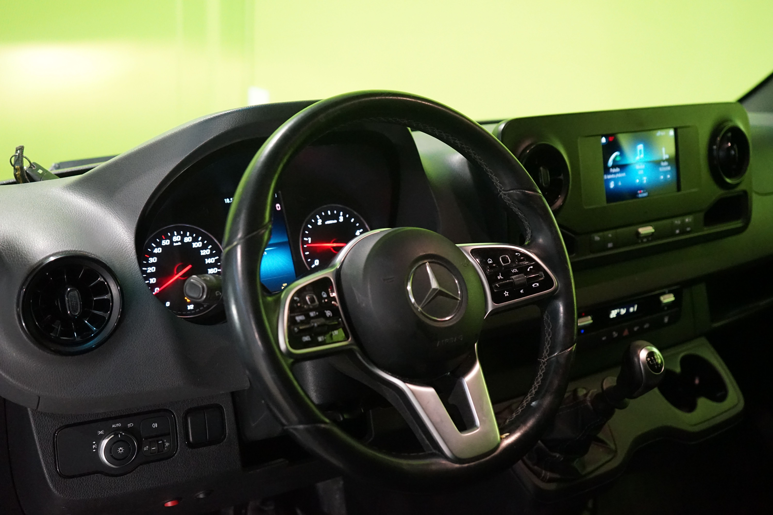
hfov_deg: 50.7
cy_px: 258
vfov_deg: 35.1
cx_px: 386
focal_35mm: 38
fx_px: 816
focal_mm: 38
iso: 6400
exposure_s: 1/125
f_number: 4
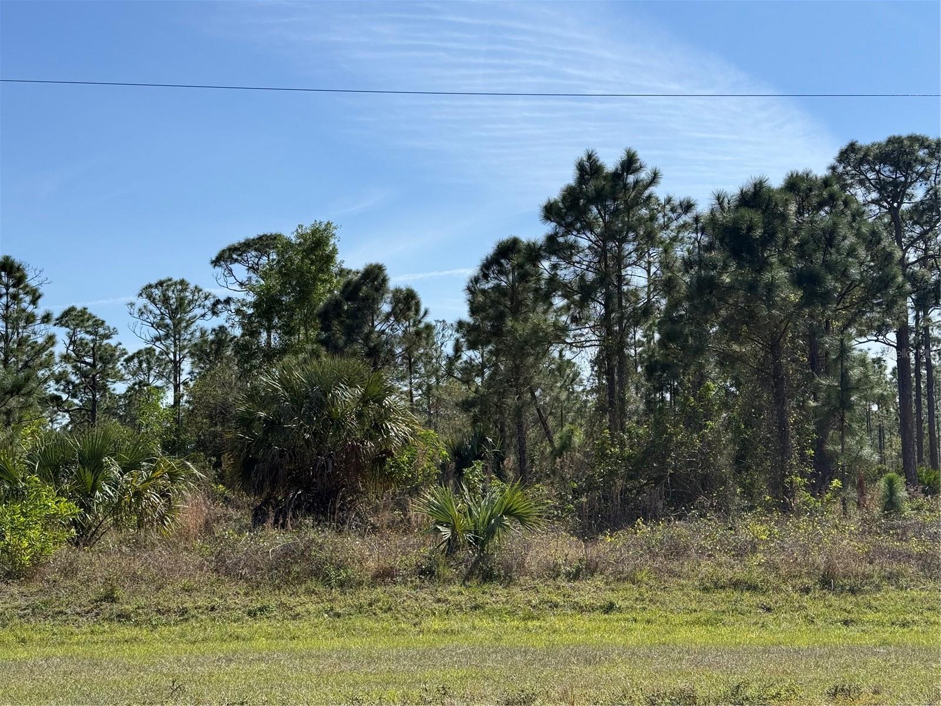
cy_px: 353
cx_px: 470
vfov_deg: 30.3
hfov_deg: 39.7
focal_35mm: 48
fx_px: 1305
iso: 64
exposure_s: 1/5587
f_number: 1.78
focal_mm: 6.76
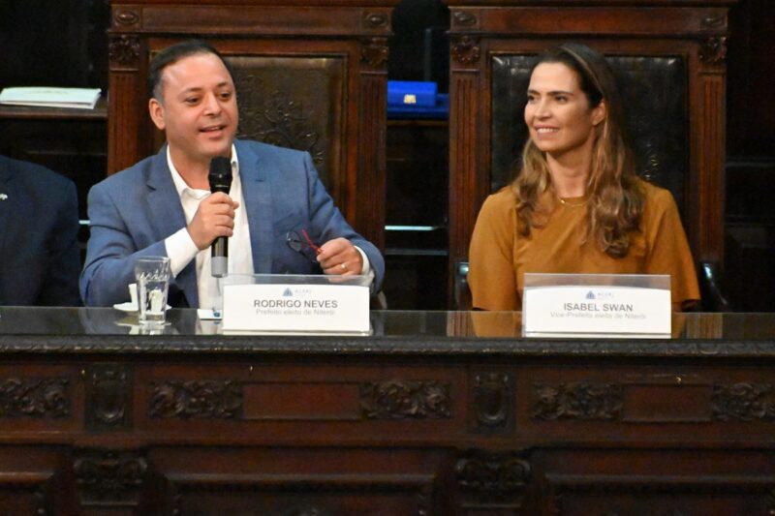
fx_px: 9685
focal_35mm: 450
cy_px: 258
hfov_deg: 4.6
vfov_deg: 3.1
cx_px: 388
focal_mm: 300
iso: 40000
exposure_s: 1/640
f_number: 7.1
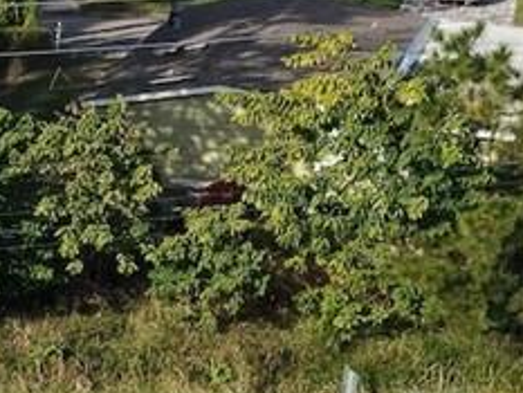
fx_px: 2494
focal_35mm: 165
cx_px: -114
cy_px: 615
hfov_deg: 11.7
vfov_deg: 8.8
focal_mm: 8.67
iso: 240
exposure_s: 1/1600
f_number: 1.8
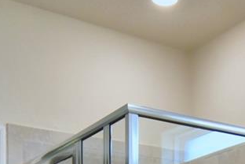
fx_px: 524
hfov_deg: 25.7
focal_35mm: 77
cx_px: 210
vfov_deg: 15.6
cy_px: 277
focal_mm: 10
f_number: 4.5
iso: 400
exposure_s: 1/80
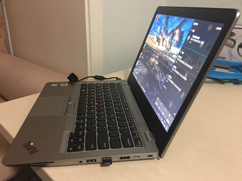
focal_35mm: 29
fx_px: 203
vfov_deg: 48.2
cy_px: 90
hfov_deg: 61.7
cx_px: 121
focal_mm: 4.15
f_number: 2.2
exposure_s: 1/4
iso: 125
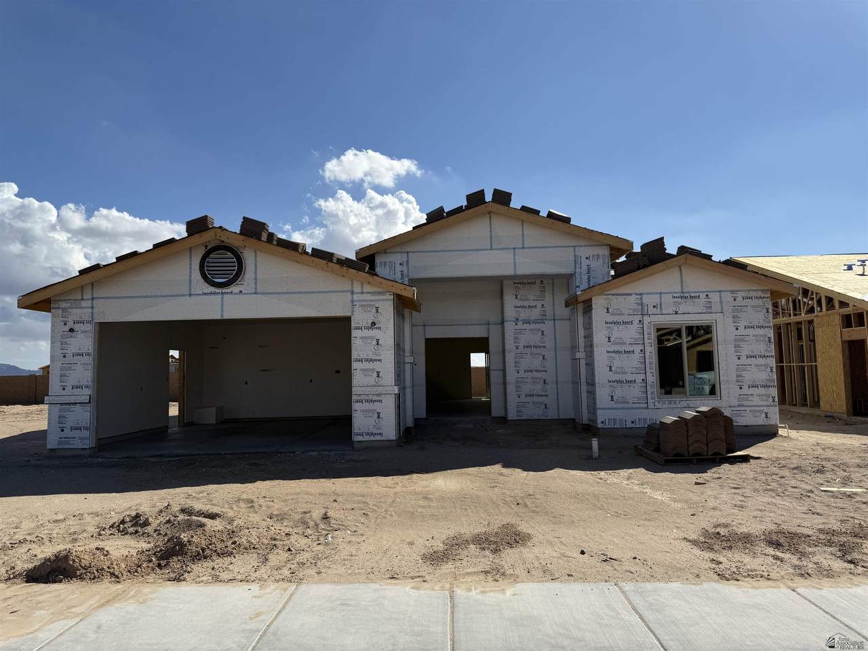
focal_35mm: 24
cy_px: 326
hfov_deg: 71.6
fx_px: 602
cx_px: 434
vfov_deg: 56.8
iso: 80
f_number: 1.78
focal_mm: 6.76
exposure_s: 1/8130
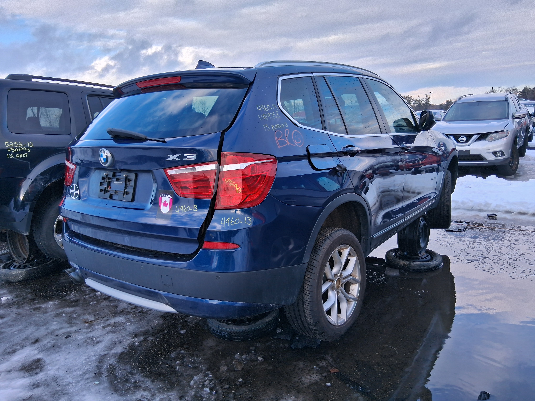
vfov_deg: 53.1
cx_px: 268
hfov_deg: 67.3
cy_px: 200
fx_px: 402
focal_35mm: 26
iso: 25
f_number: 1.8
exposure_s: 1/110
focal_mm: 3.98
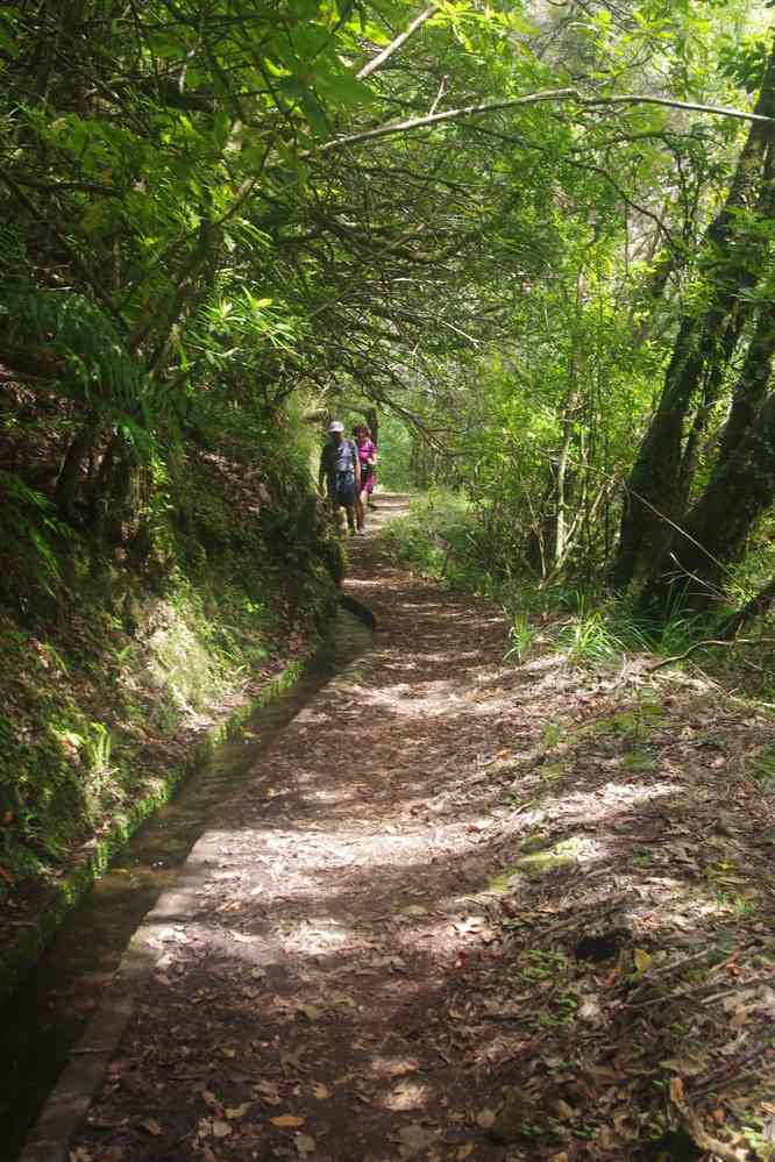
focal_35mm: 42
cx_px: 388
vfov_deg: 46.4
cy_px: 581
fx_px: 1356
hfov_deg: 31.9
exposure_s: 1/60
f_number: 6.3
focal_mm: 28
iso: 800
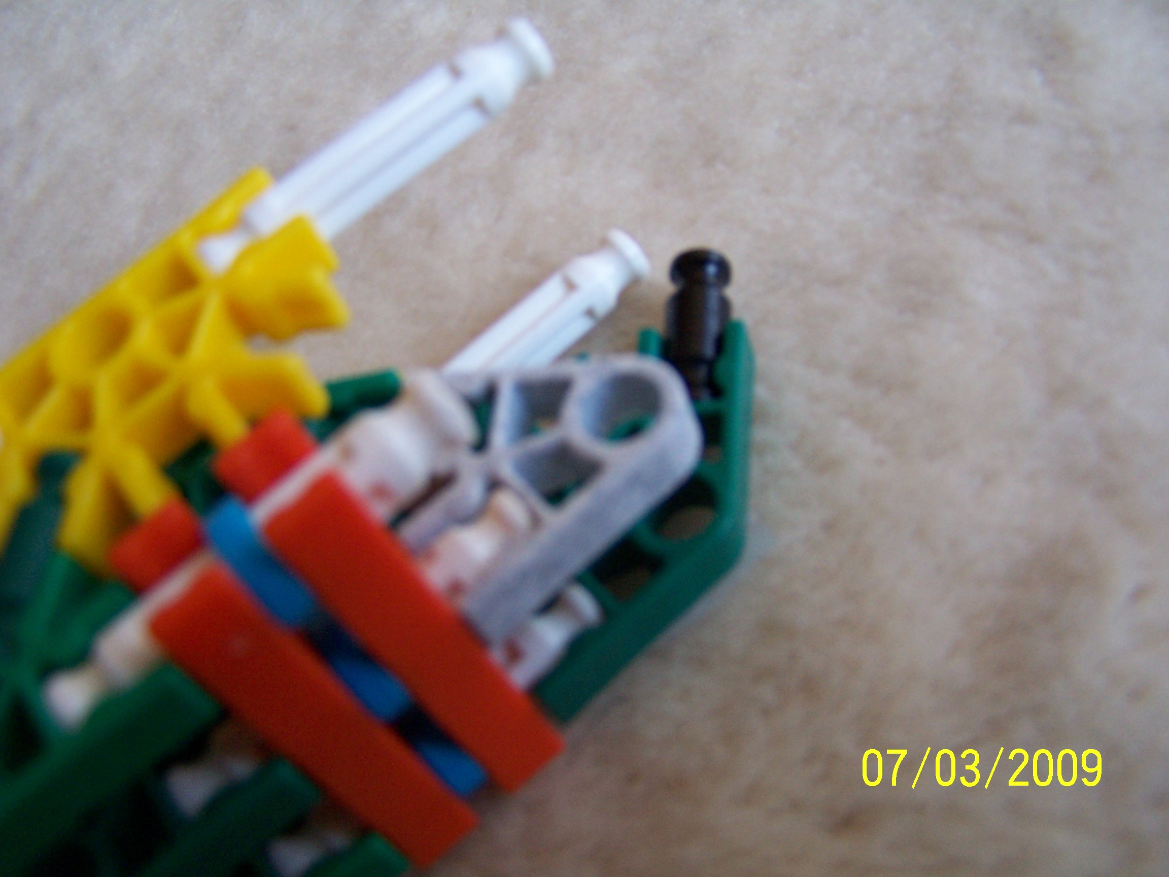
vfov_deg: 37.7
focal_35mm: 38
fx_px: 1283
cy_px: 438
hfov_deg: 49.0
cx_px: 584
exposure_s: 1/20
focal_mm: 6.3
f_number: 2.8
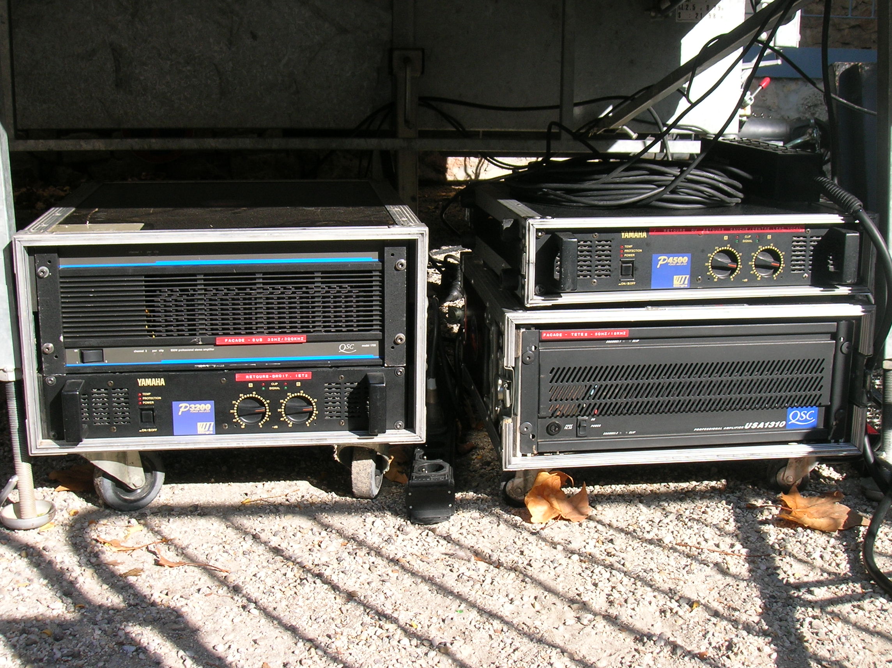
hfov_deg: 44.8
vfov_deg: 34.3
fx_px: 1081
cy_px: 334
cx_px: 446
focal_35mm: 42
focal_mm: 7
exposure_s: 1/135
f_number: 5.2
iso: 50
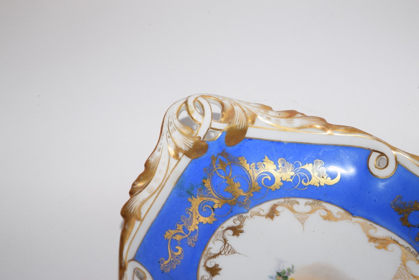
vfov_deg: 16.6
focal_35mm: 82
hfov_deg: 24.6
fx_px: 960
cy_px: 140
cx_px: 210
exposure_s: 1/60
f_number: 5.6
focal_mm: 55
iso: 220
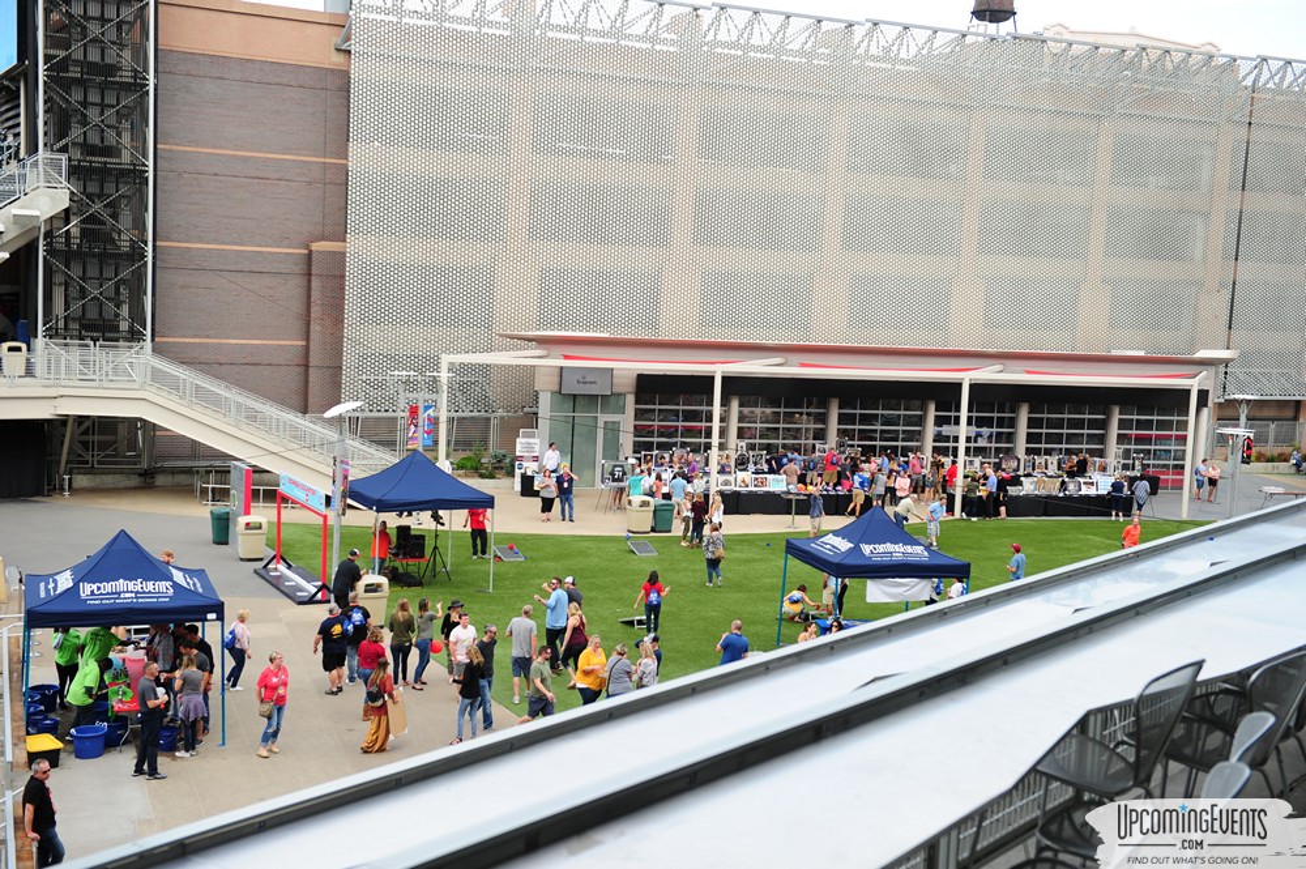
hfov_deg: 41.1
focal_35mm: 48
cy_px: 434
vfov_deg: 28.0
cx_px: 653
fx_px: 1740
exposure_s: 1/500
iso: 320
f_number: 4
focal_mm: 48
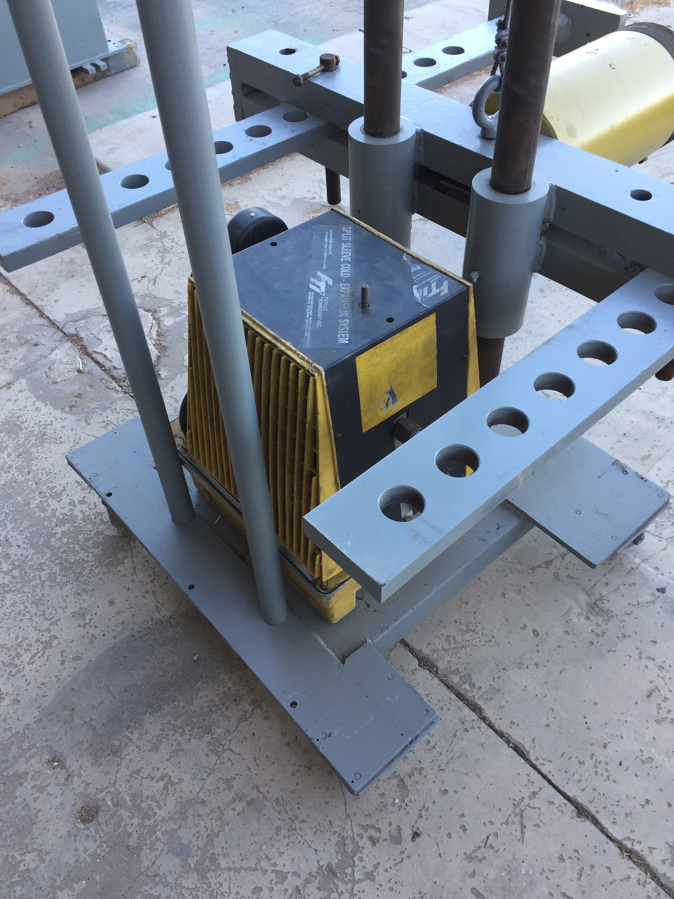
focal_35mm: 29
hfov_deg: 48.2
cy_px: 450
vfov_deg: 61.7
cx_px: 337
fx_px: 753
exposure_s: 1/120
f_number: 2.2
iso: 50
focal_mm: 4.15
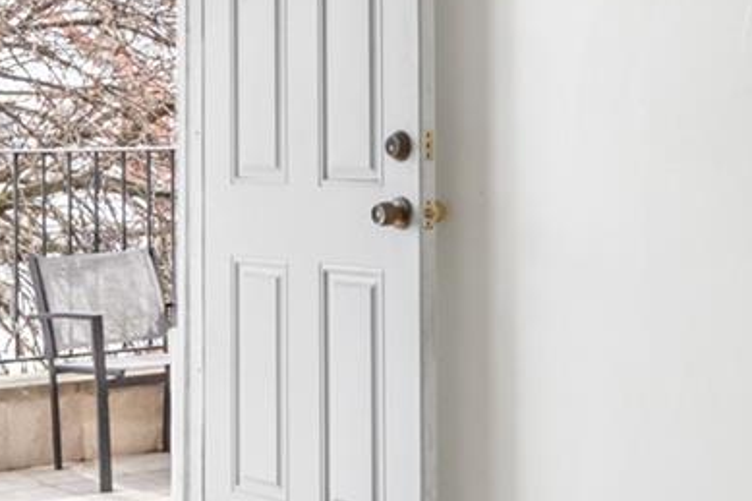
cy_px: 150
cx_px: 217
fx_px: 1649
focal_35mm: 79
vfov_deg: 17.2
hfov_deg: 25.5
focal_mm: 10
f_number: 8
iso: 800
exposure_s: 1/25
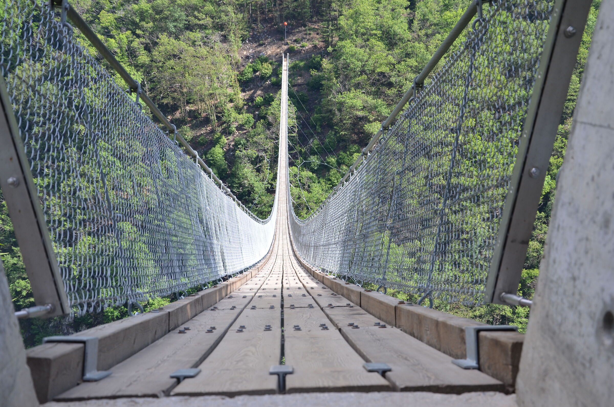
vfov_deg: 25.6
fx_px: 894
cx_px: 307
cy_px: 204
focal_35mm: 52
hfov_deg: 37.9
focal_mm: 35
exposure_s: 1/200
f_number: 7.1
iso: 200
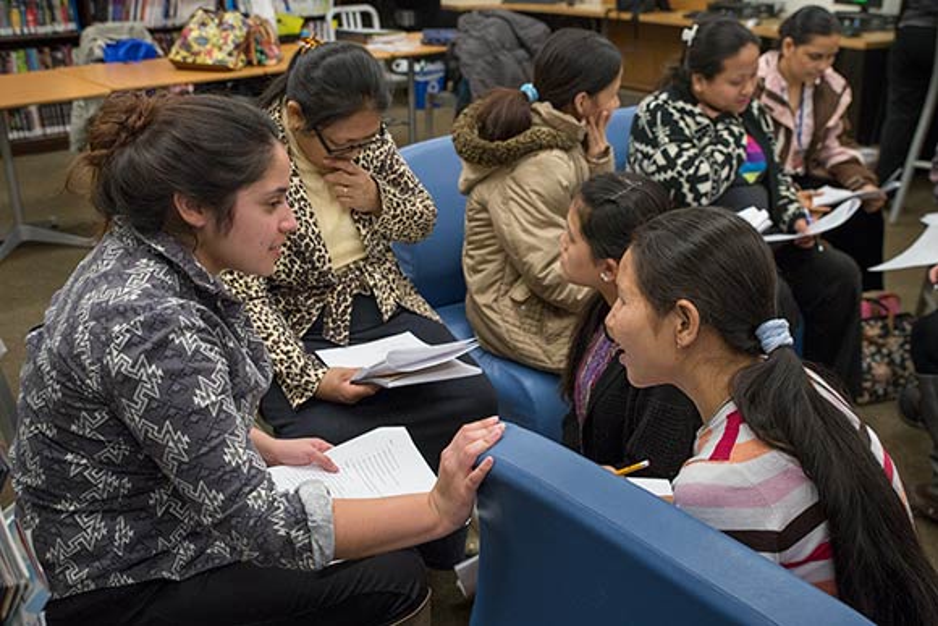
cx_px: 469
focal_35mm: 35
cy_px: 313
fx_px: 912
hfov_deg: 54.4
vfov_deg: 37.9
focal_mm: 35
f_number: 5.6
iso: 1600
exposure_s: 1/180
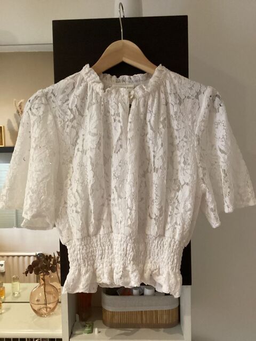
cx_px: 128
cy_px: 170
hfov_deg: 45.4
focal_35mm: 31
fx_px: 306
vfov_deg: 58.4
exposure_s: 1/30
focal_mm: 3.3
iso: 500
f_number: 2.4
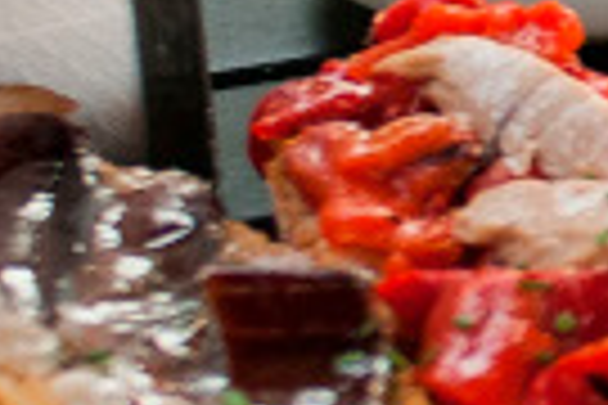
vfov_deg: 5.5
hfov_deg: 7.7
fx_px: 4205
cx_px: 1495
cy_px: 94
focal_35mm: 249
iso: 400
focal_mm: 28
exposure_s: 1/80
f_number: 4
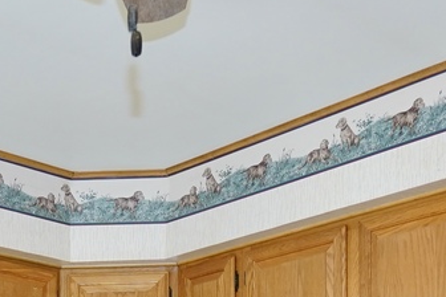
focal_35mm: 82
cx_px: 56
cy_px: 556
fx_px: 1016
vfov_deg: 14.4
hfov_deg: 24.2
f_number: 4
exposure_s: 1/160
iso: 1250
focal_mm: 17
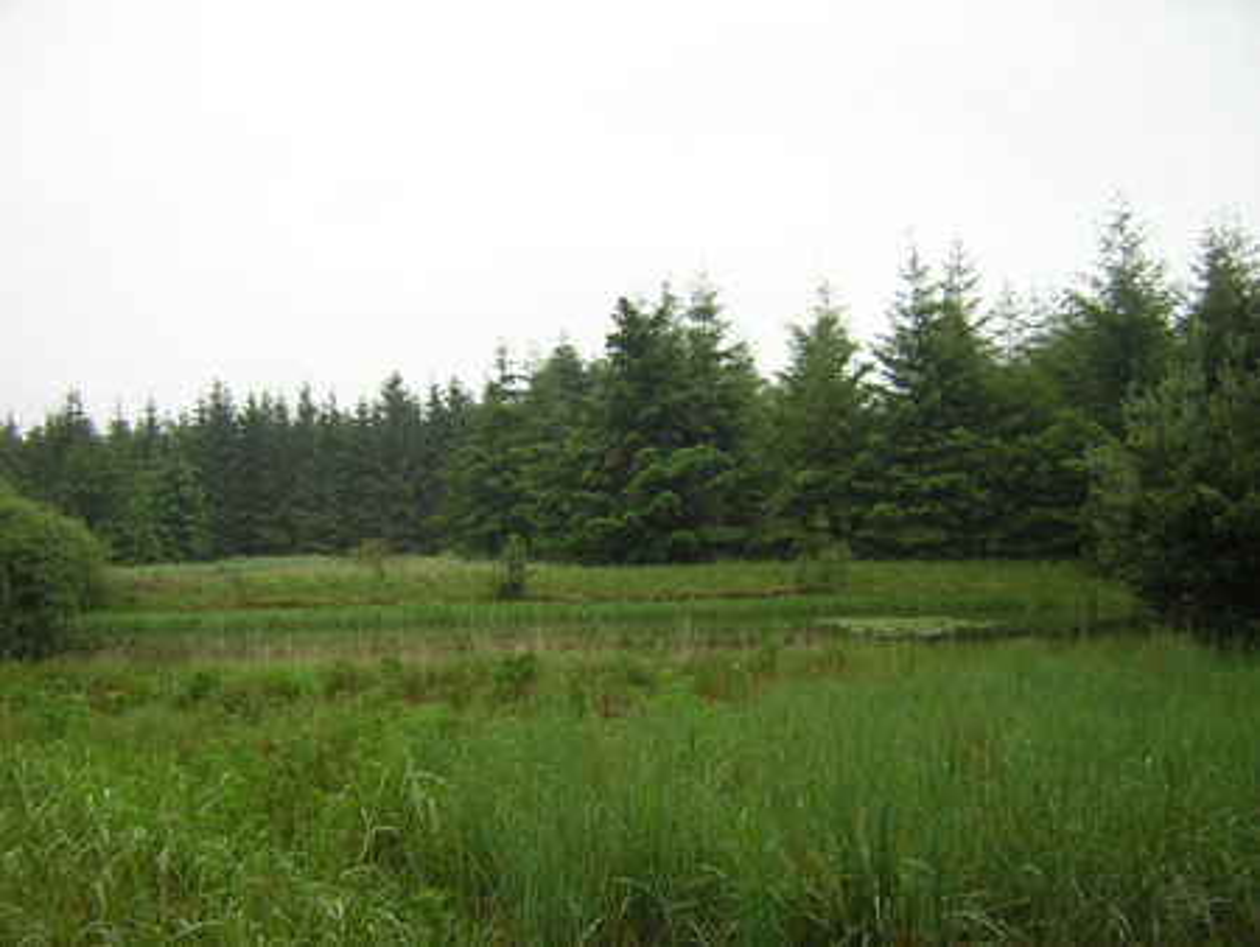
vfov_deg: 39.7
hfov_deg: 51.3
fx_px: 1311
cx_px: 630
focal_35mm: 36
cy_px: 474
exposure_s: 1/96.7
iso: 100
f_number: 2.6
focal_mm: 4.7
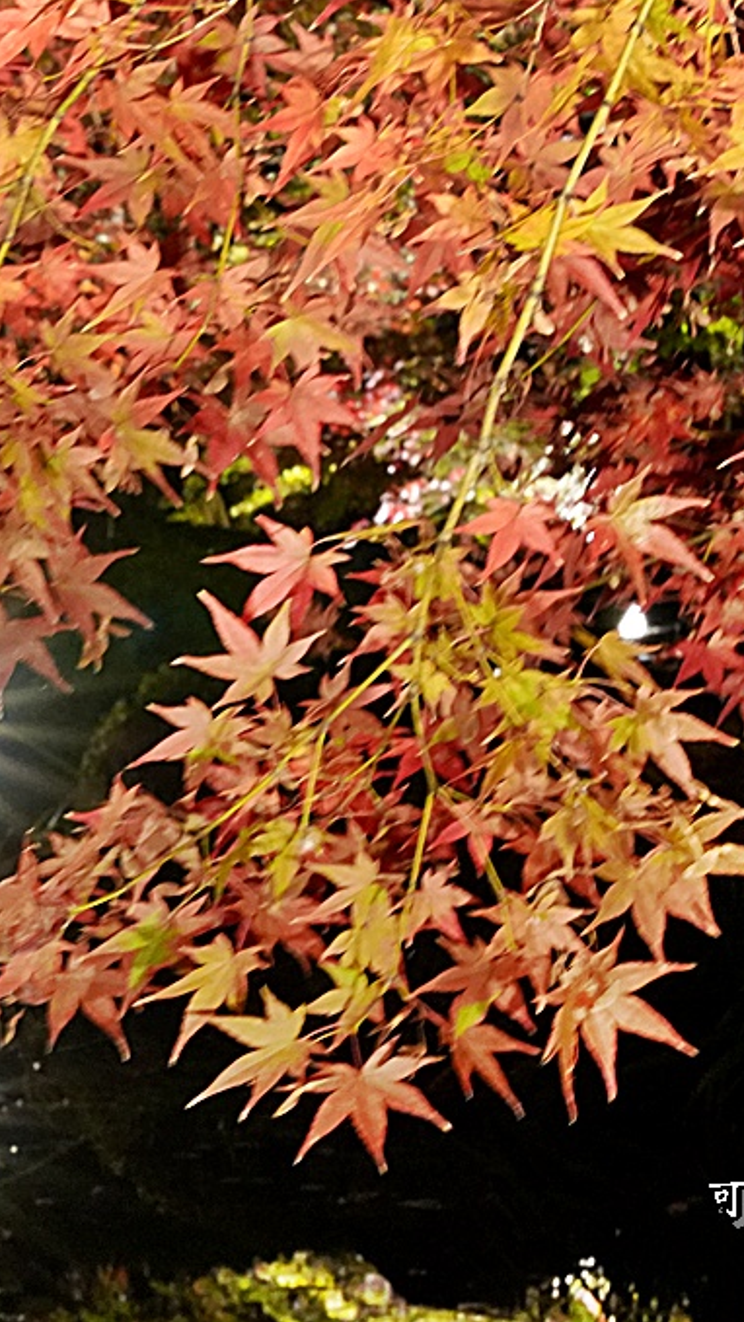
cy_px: 659
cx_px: 49
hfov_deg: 7.3
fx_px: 5821
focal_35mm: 166
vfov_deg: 13.0
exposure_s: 1/4
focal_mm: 70
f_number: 20
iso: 4000
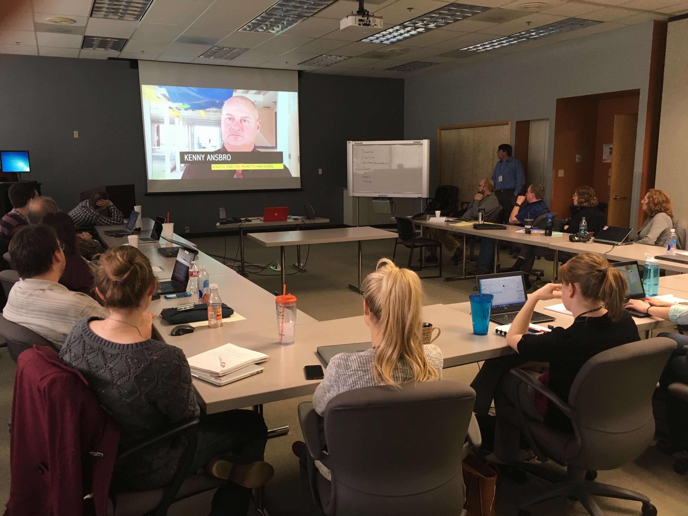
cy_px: 258
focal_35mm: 29
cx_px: 344
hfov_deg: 61.7
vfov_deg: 48.2
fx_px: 576
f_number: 2.2
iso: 100
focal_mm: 4.15
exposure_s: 1/30
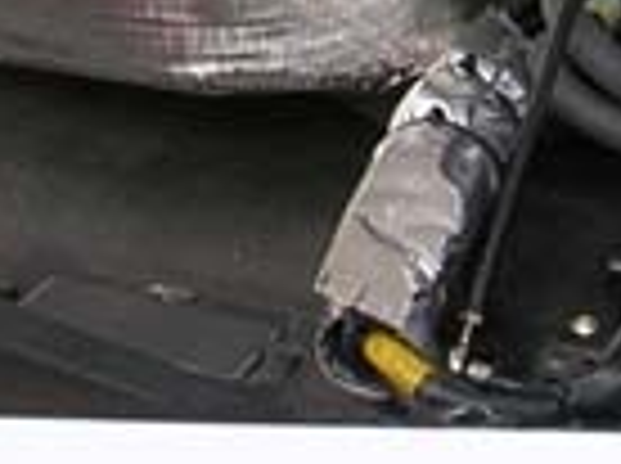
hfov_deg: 5.9
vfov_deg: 4.4
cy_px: -414
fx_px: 5999
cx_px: 234
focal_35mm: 335
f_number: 3.7
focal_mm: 10.9
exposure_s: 1/138
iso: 50
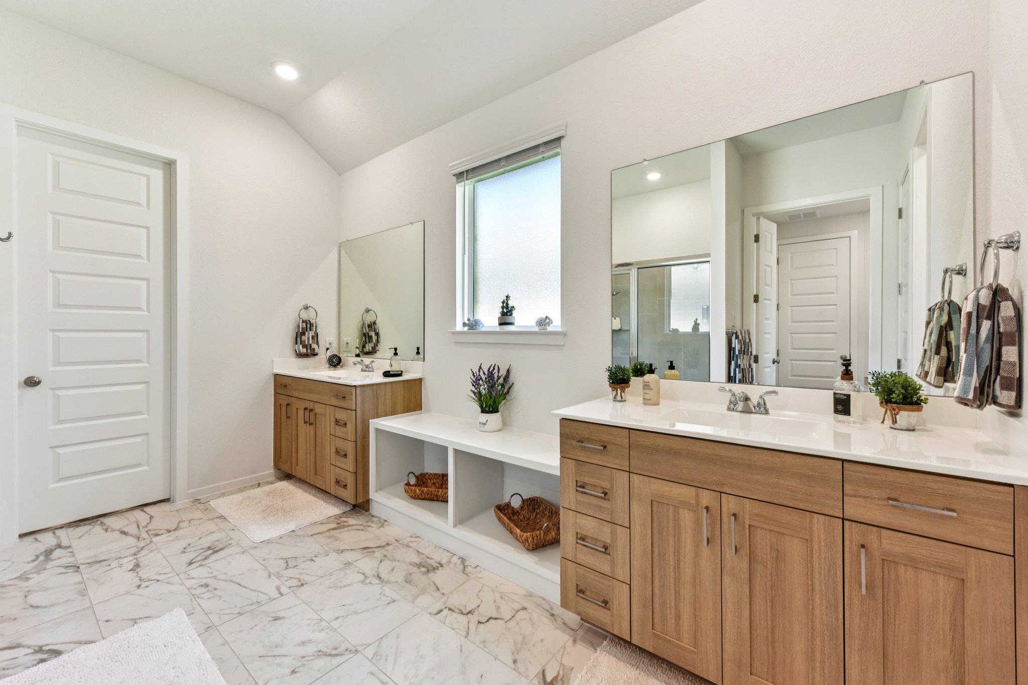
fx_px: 400
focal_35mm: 14
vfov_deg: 81.2
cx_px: 514
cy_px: 342
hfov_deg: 104.3
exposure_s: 1/15
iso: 200
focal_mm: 14
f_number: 8
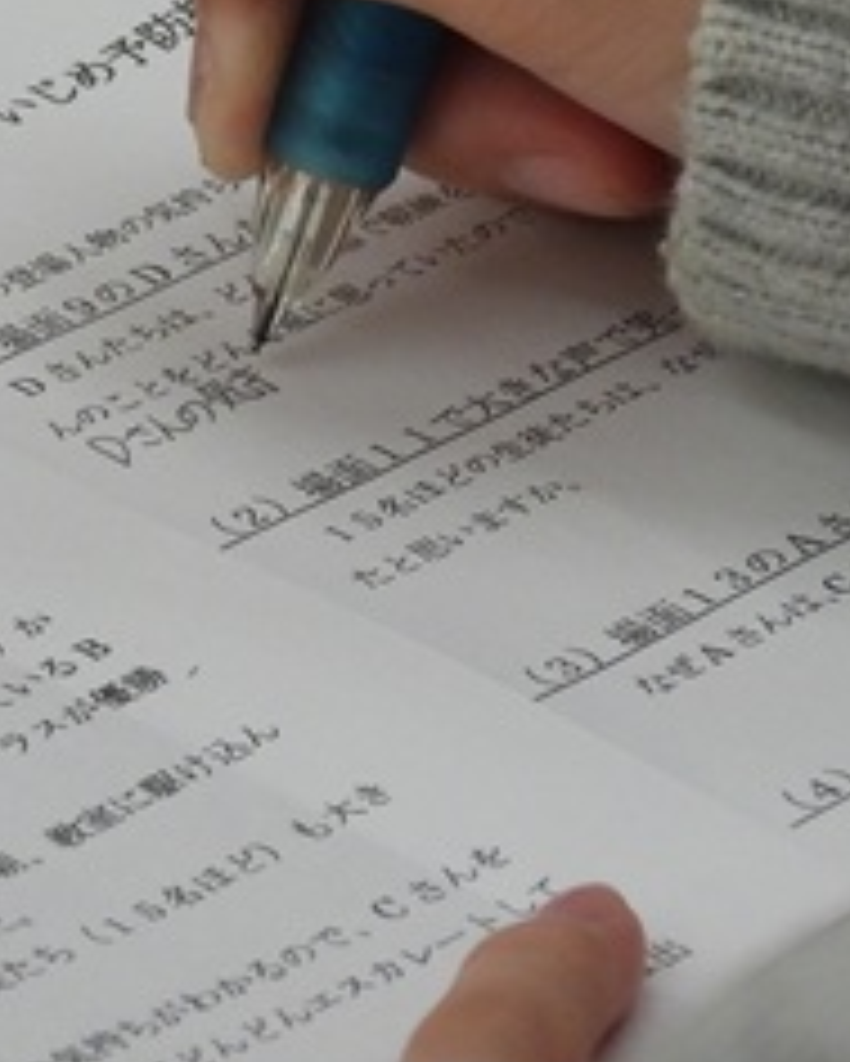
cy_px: 274
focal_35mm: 485
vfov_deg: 4.0
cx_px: 290
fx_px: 15241
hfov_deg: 3.2
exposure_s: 1/160
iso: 400
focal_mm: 30.3
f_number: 4.5
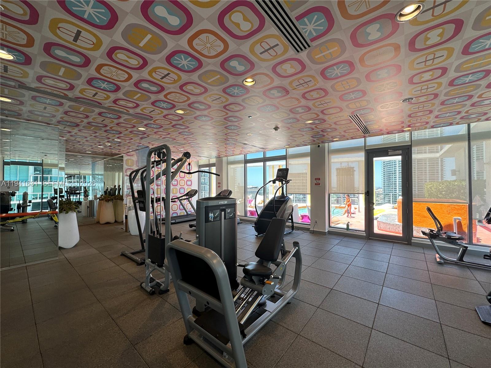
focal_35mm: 14
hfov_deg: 102.1
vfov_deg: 85.7
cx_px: 246
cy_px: 184
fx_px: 199
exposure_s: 1/168
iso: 40
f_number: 2.2
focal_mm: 2.22
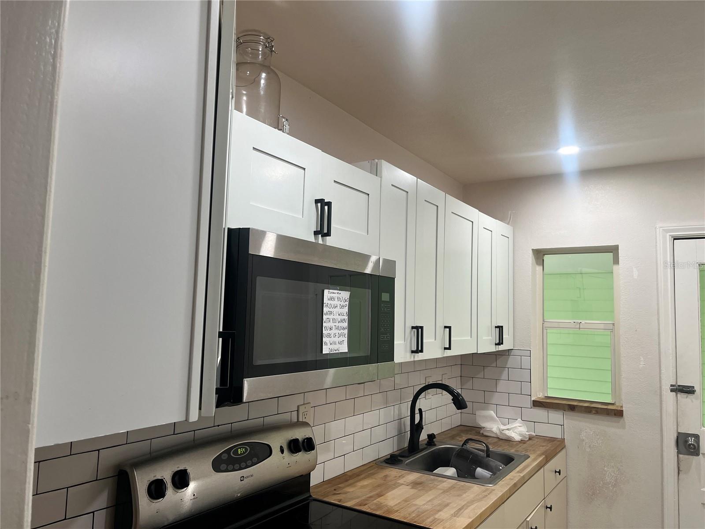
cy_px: 264
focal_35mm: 26
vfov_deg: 53.1
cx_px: 352
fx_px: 530
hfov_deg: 67.3
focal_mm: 5.1
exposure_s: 1/120
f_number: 1.6
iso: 100
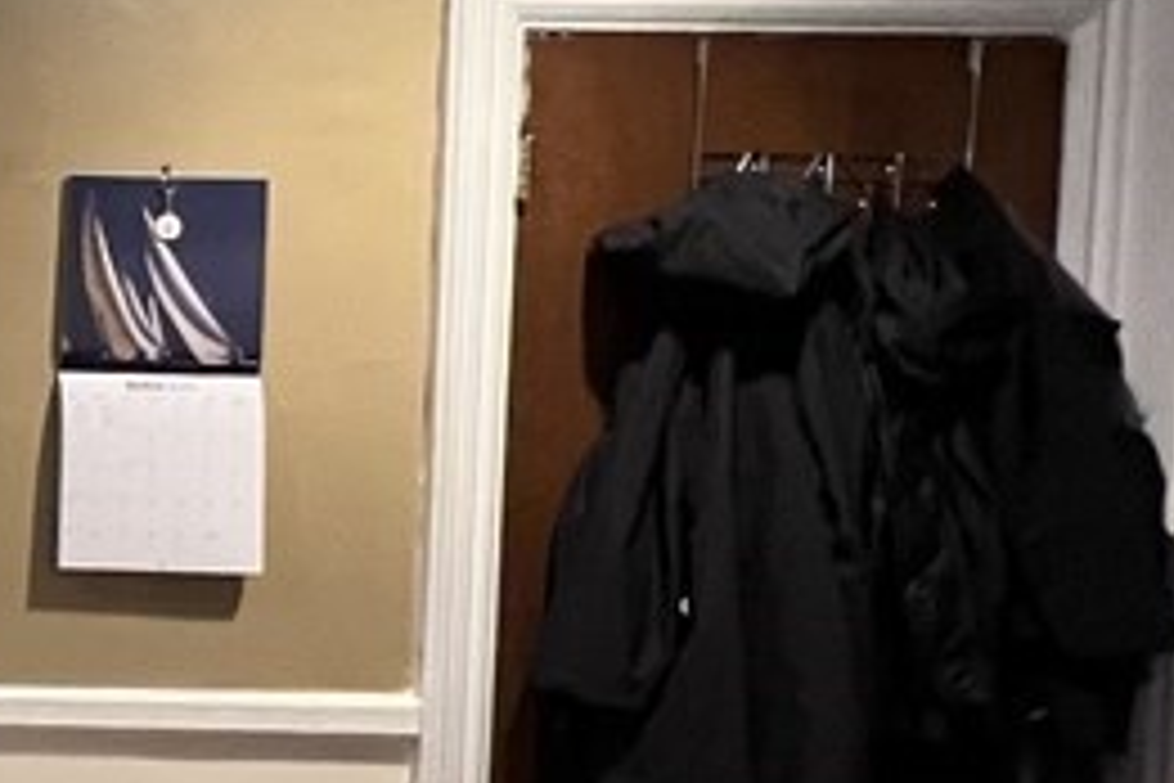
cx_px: -931
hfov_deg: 22.3
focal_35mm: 53
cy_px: 477
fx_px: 1728
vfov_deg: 25.5
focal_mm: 1.57
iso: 500
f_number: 1.8
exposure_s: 1/60
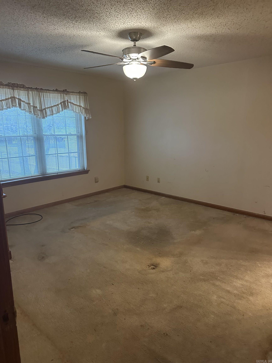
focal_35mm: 24
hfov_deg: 56.8
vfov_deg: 71.6
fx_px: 251
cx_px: 136
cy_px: 182
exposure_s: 1/60
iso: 800
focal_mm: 6.86
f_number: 1.78
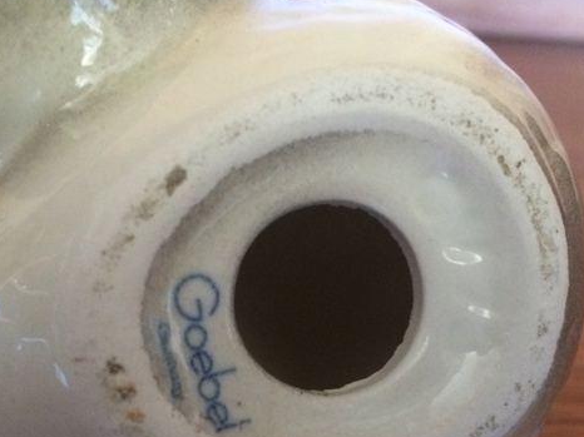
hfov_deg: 33.2
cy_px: 386
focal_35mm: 58
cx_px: 338
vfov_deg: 24.5
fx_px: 978
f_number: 2.2
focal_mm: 4.12
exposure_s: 1/15
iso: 400
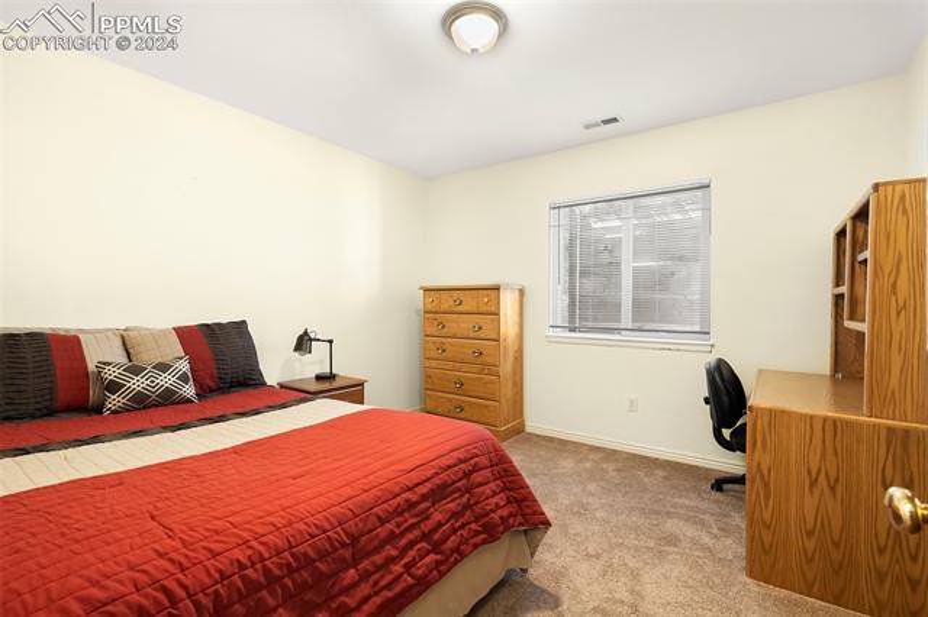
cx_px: 464
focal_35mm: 16
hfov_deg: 96.8
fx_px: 412
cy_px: 308
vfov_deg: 73.7
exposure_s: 1/3
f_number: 7.1
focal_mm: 16
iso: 2000
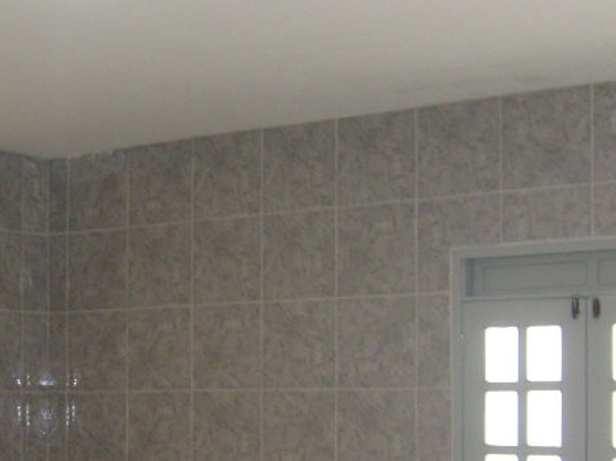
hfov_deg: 24.7
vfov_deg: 18.4
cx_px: 250
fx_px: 1405
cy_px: 386
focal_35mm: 79
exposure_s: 1/45
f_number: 2.8
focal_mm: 5.8
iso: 100
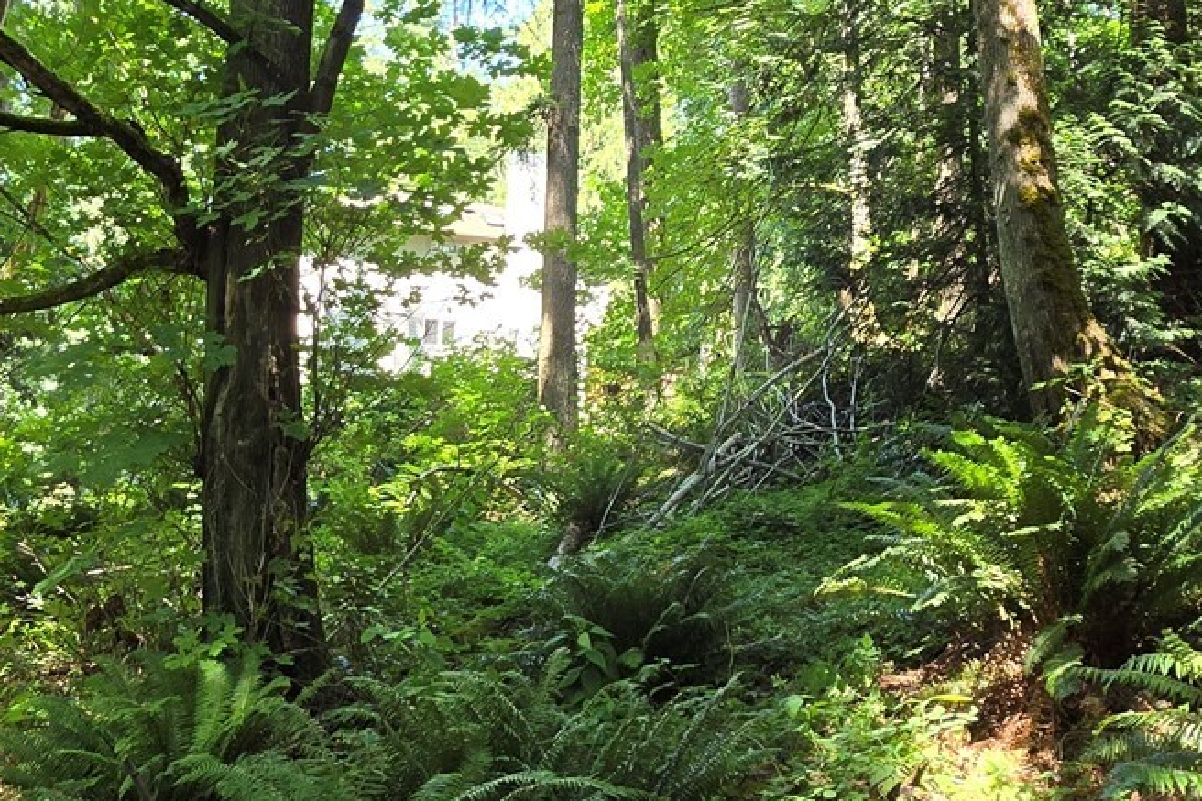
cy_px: 255
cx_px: 561
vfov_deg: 39.4
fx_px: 1101
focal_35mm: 33
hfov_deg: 57.2
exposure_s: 1/60
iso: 50
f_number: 2.2
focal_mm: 2.2
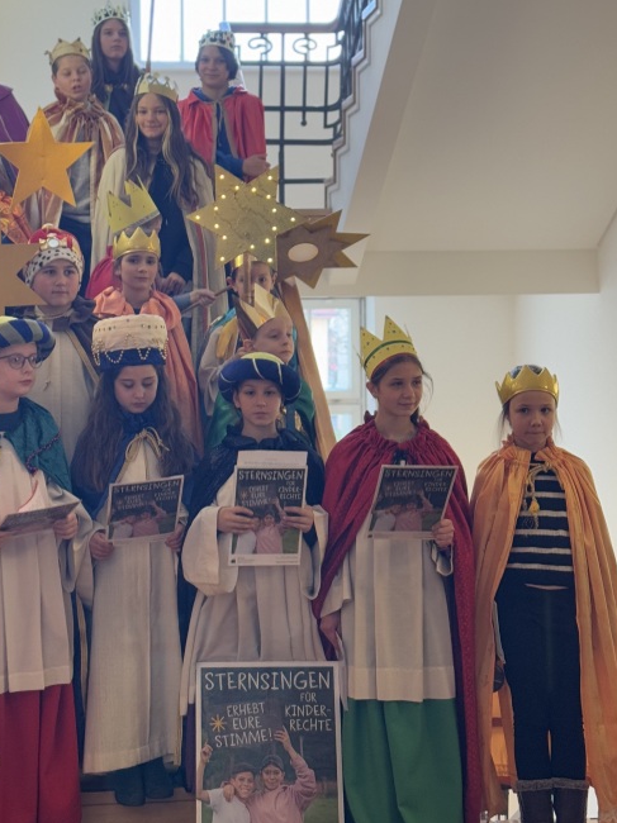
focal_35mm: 67
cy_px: 329
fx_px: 1593
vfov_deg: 28.9
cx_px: 229
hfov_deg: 21.9
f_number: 1.78
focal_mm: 6.76
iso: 250
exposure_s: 1/50
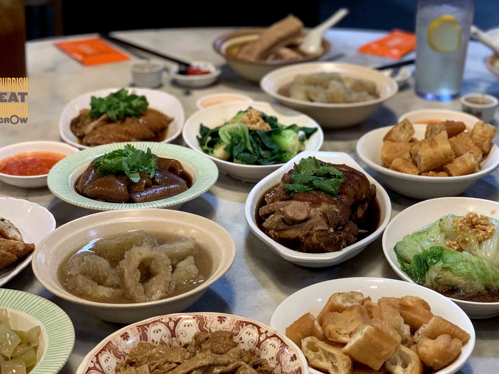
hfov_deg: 28.9
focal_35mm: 67
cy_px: 240
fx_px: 966
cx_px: 297
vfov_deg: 21.9
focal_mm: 6
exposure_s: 1/50
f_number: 2.4
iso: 250
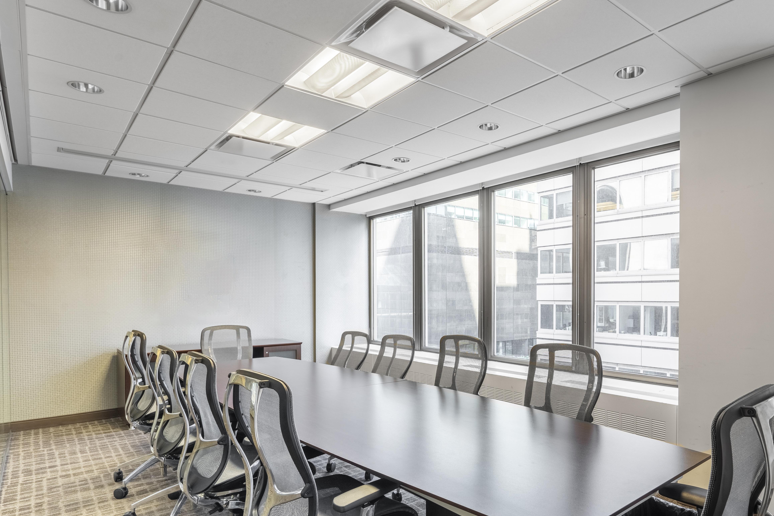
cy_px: 305
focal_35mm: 22
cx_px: 474
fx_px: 473
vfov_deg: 56.9
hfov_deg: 77.5
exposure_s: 1/50
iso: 200
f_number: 9
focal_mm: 17
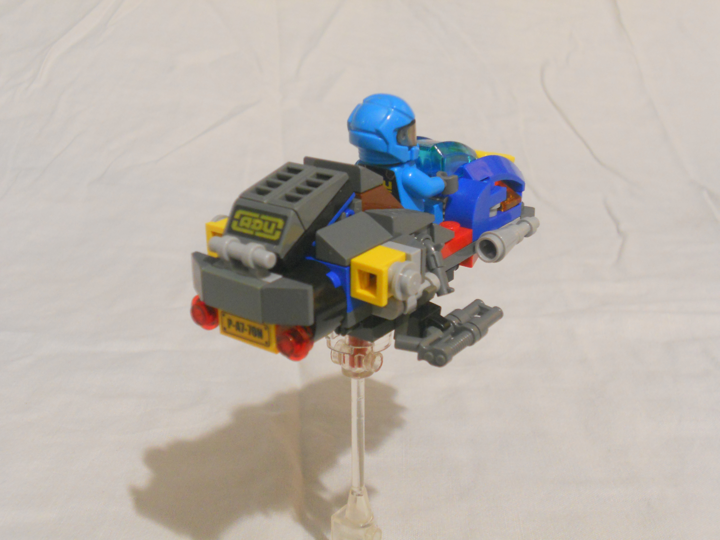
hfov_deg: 41.2
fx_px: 957
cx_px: 360
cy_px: 270
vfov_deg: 31.5
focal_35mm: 46
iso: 400
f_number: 4.3
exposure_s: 1/1.3
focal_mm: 8.2
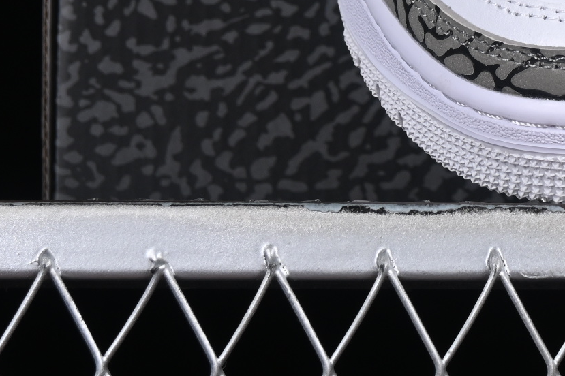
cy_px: -172
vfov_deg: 5.4
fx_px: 3953
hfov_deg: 8.0
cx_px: 789
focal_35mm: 252
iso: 160
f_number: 8
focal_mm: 50
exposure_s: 1/100
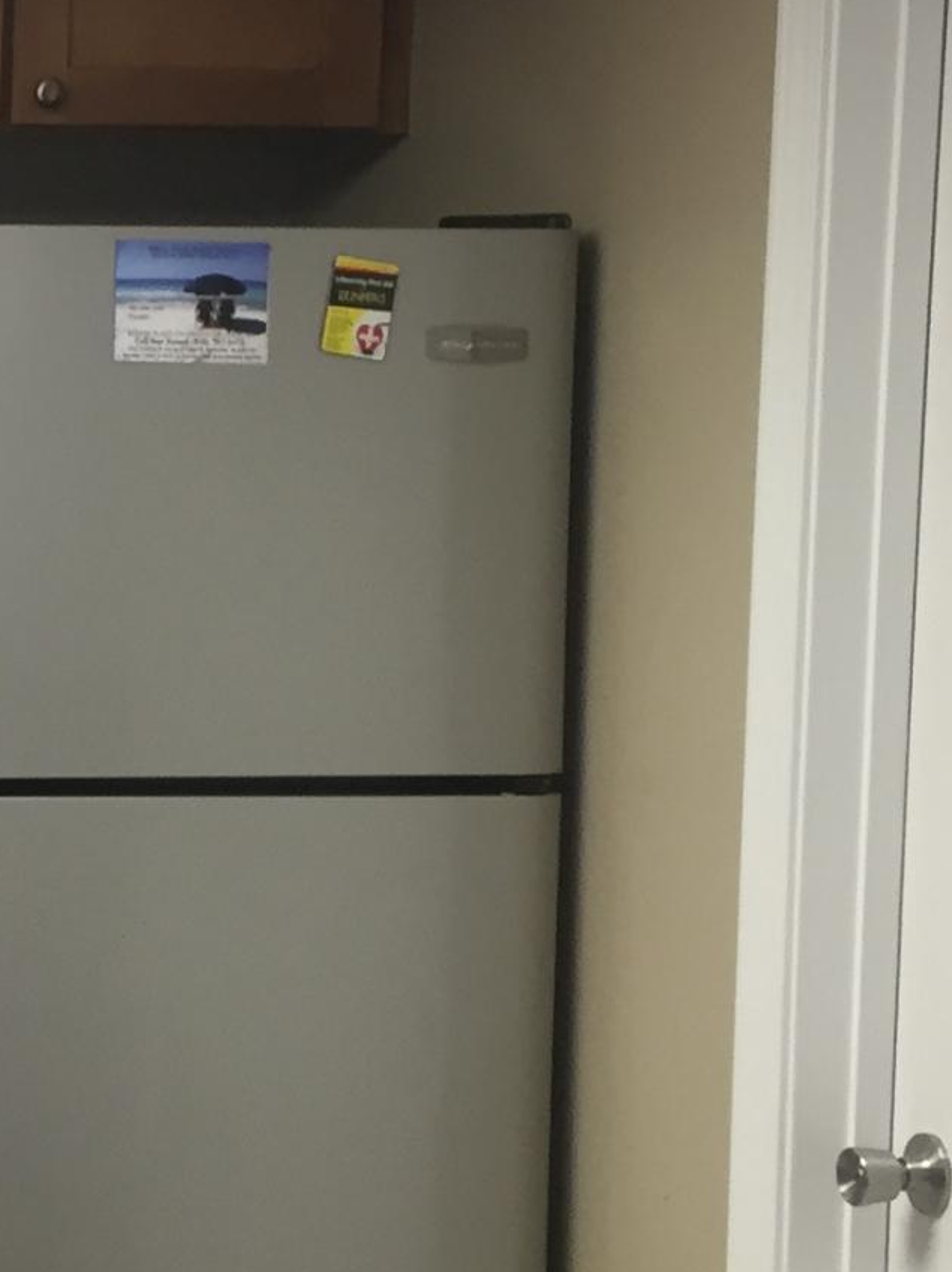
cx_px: -642
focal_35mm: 103
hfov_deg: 13.2
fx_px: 3780
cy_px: 683
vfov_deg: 19.1
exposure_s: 1/30
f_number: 2.2
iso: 64
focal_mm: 4.15
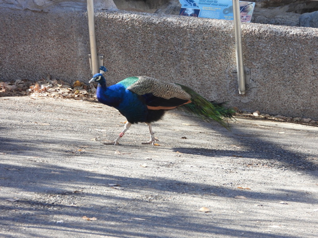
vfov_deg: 5.0
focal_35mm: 300
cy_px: 119
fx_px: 2756
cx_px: 159
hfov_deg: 6.6
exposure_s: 1/125
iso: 160
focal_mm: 53.9
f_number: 4.5
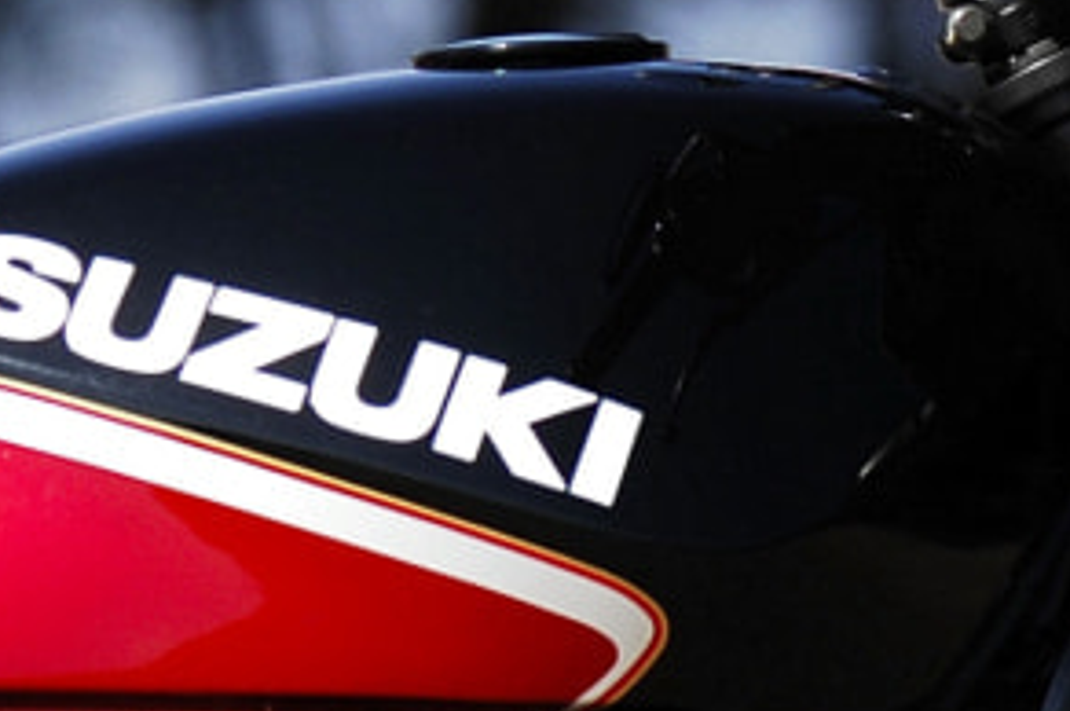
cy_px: 737
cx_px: -22
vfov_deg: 0.7
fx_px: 60980
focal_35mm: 2054
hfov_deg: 1.0
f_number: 4
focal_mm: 200
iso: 100
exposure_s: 1/500
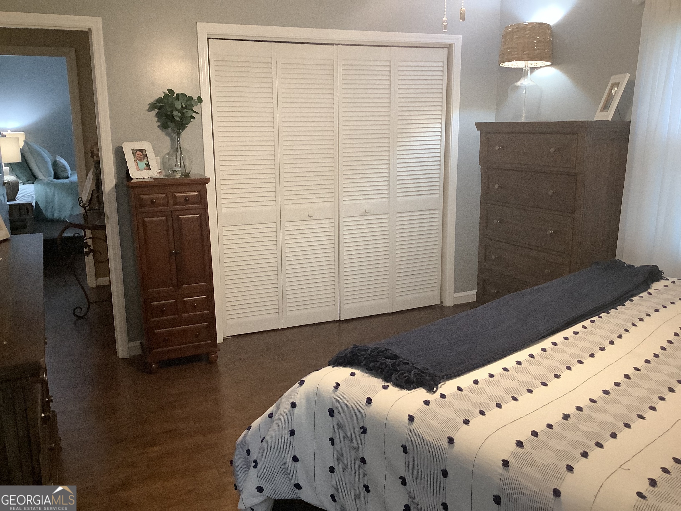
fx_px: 610
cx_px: 340
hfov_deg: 58.4
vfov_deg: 45.4
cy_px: 256
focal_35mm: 31
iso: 250
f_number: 2.4
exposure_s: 1/50
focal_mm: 3.3
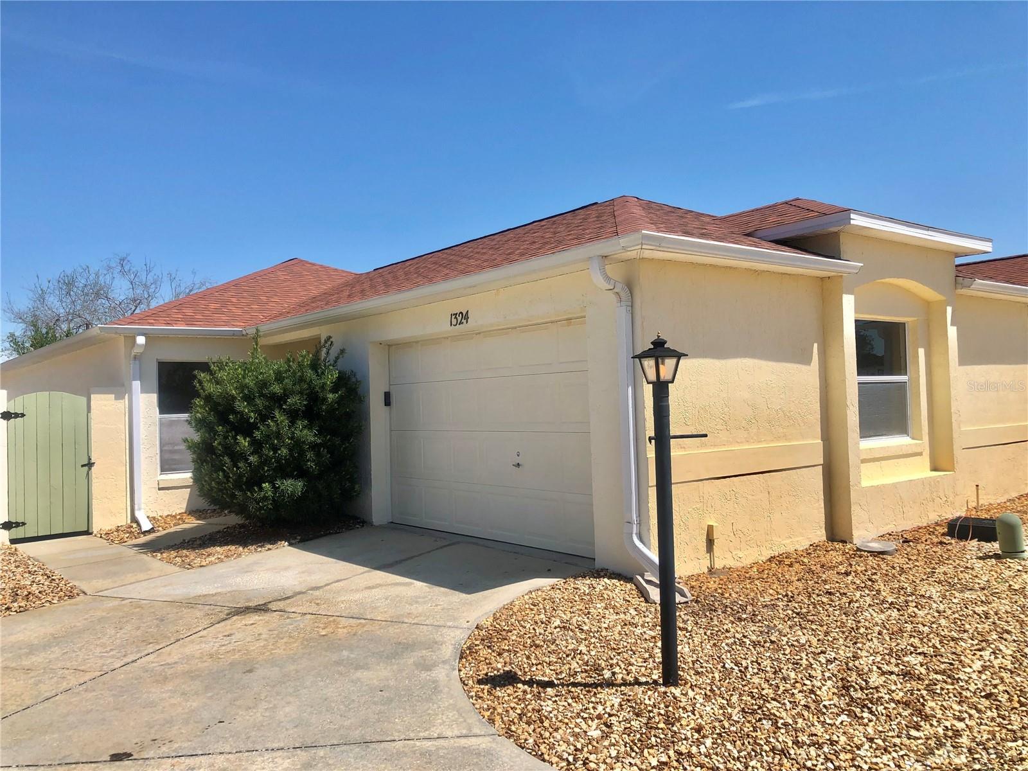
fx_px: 832
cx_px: 514
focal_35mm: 28
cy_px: 386
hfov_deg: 63.4
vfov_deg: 49.7
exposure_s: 1/3040
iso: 20
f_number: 1.8
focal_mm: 3.99
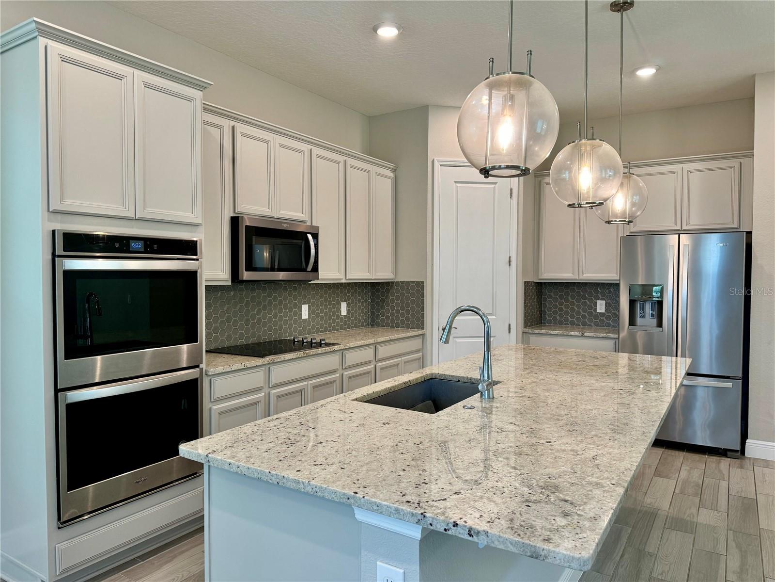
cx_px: 388
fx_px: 537
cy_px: 291
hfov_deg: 71.6
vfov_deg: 56.8
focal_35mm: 24
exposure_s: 1/120
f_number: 1.78
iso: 160
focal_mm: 6.76
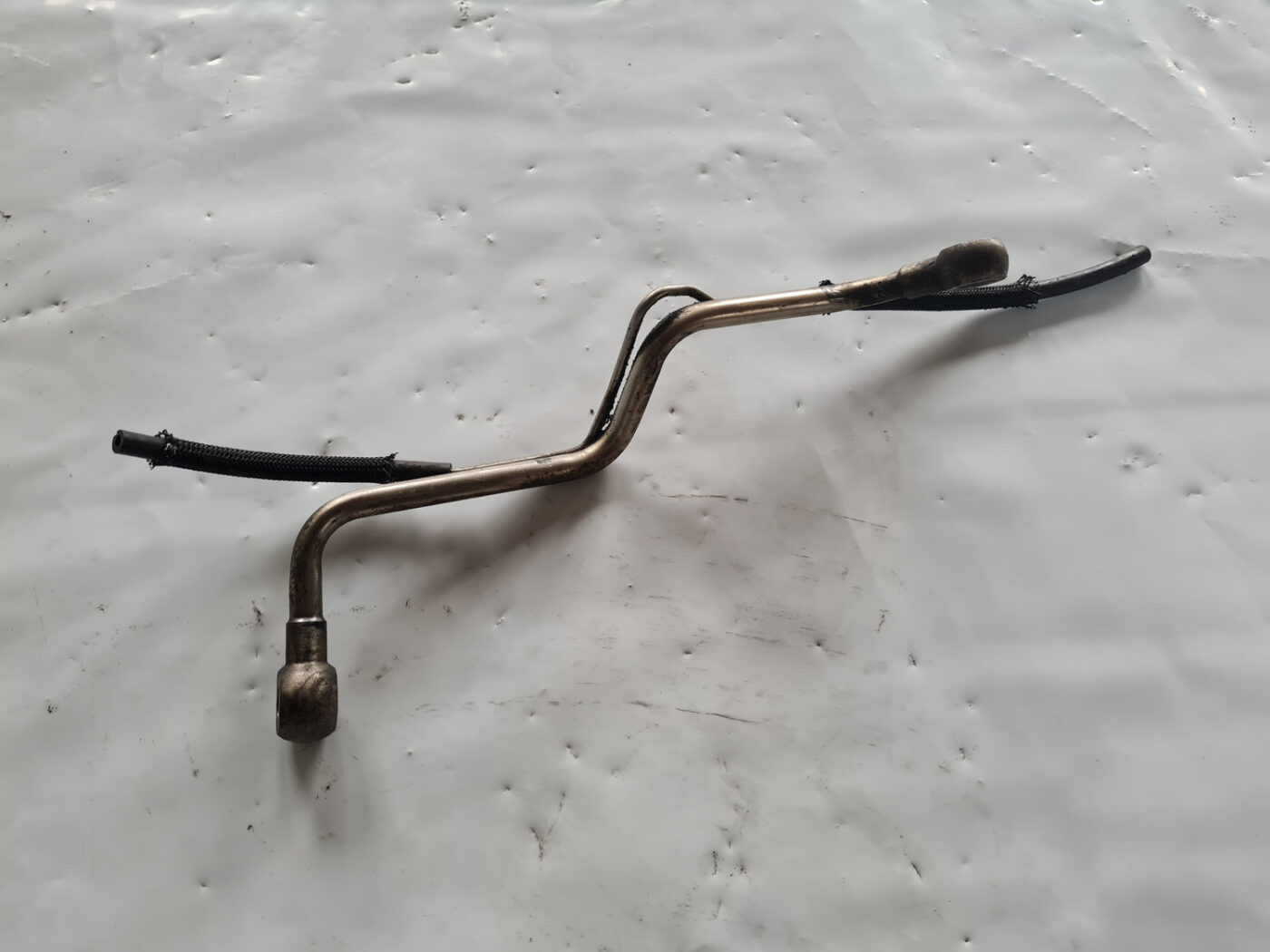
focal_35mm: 26
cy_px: 476
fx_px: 954
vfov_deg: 53.1
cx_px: 635
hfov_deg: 67.3
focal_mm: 5.4
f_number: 1.8
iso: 200
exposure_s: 1/40
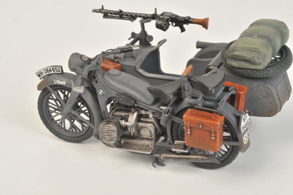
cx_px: 146
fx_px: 732
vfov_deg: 15.2
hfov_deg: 22.6
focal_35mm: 90
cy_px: 98
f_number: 29
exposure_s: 1/160
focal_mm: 60
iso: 200
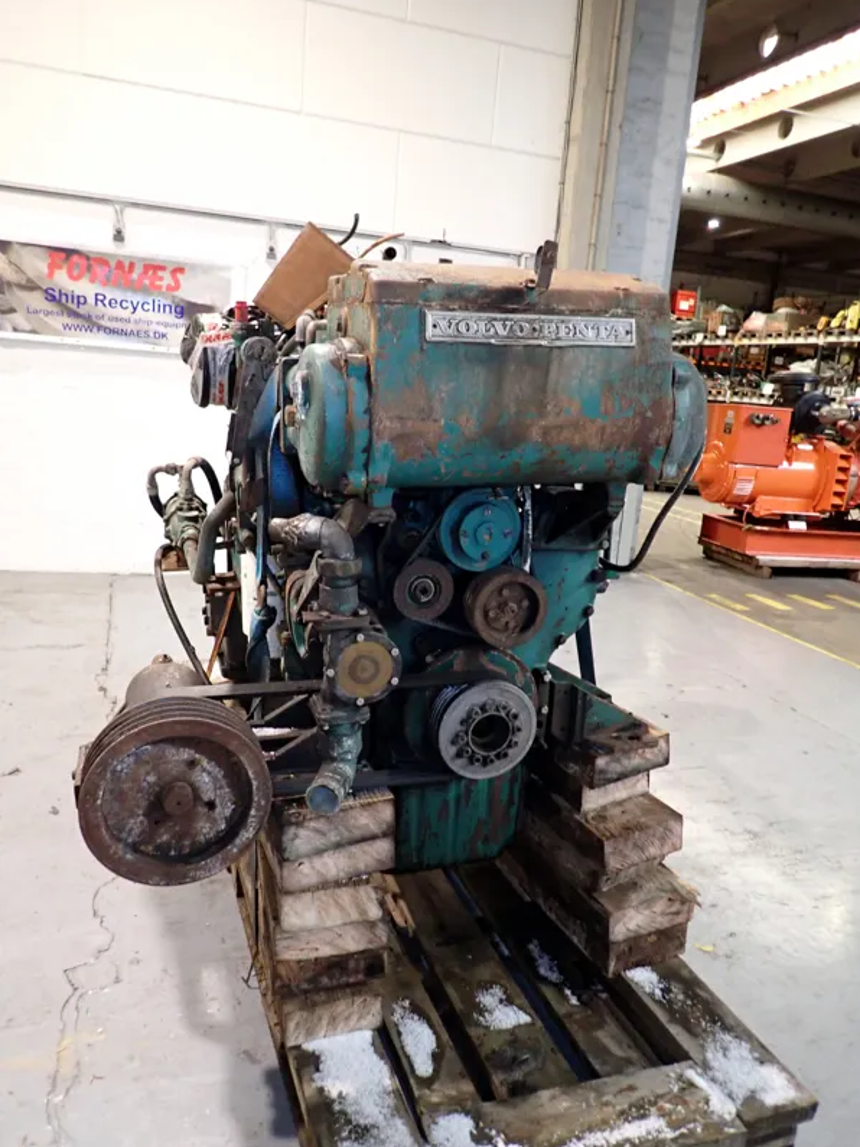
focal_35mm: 26
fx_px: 861
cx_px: 446
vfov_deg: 67.3
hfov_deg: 53.0
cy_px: 576
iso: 640
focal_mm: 4.5
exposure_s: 1/30
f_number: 2
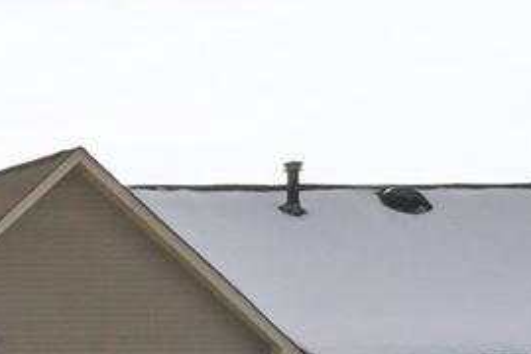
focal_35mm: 212
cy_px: 565
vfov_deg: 6.4
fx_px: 3127
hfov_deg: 7.7
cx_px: -1363
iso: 100
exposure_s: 1/1250
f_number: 8
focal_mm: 10.26
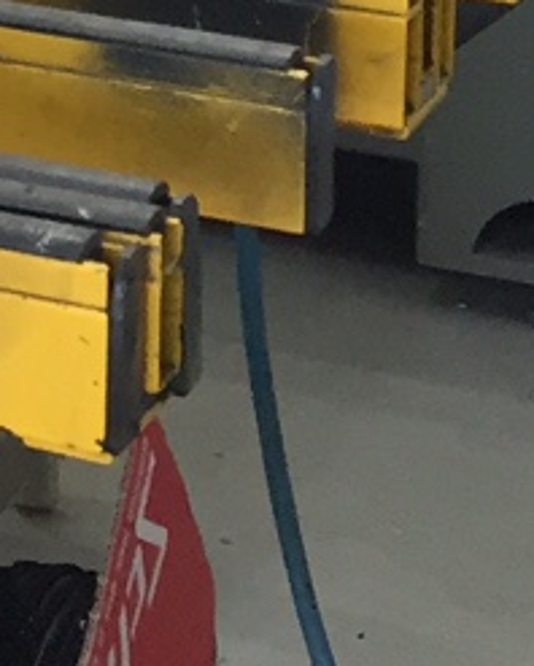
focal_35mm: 187
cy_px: -690
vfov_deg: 9.6
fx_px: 3690
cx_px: -1421
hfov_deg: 6.9
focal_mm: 4.15
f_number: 2.2
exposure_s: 1/33
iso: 32
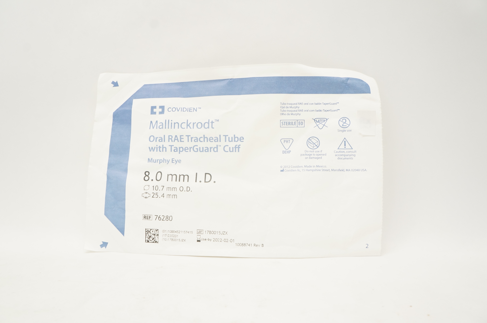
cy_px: 162
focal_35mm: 27
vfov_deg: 47.8
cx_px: 244
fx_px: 365
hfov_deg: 67.4
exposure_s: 1/40
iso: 800
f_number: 8
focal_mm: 18
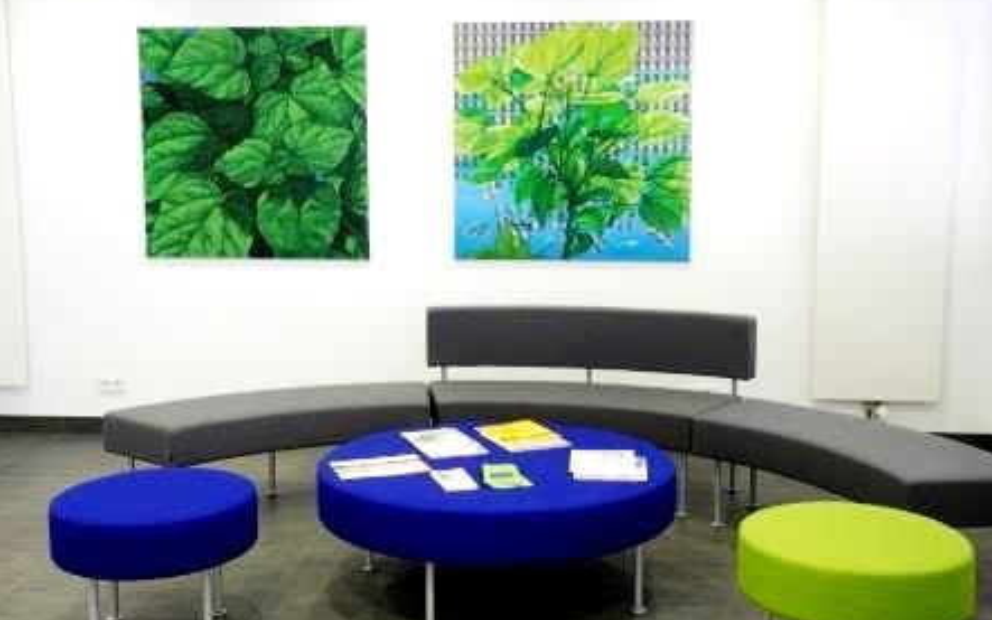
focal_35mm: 44
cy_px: 289
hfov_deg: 45.3
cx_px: 495
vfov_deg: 29.2
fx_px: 1190
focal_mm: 8.8
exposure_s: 1/25
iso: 400
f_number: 3.2
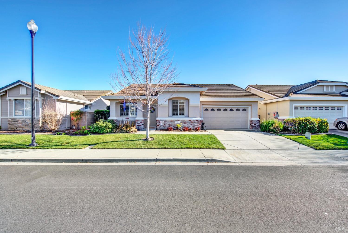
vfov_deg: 81.3
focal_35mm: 14
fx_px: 135
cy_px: 116
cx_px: 174
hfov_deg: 104.2
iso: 100
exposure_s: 1/60
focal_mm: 14
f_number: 14
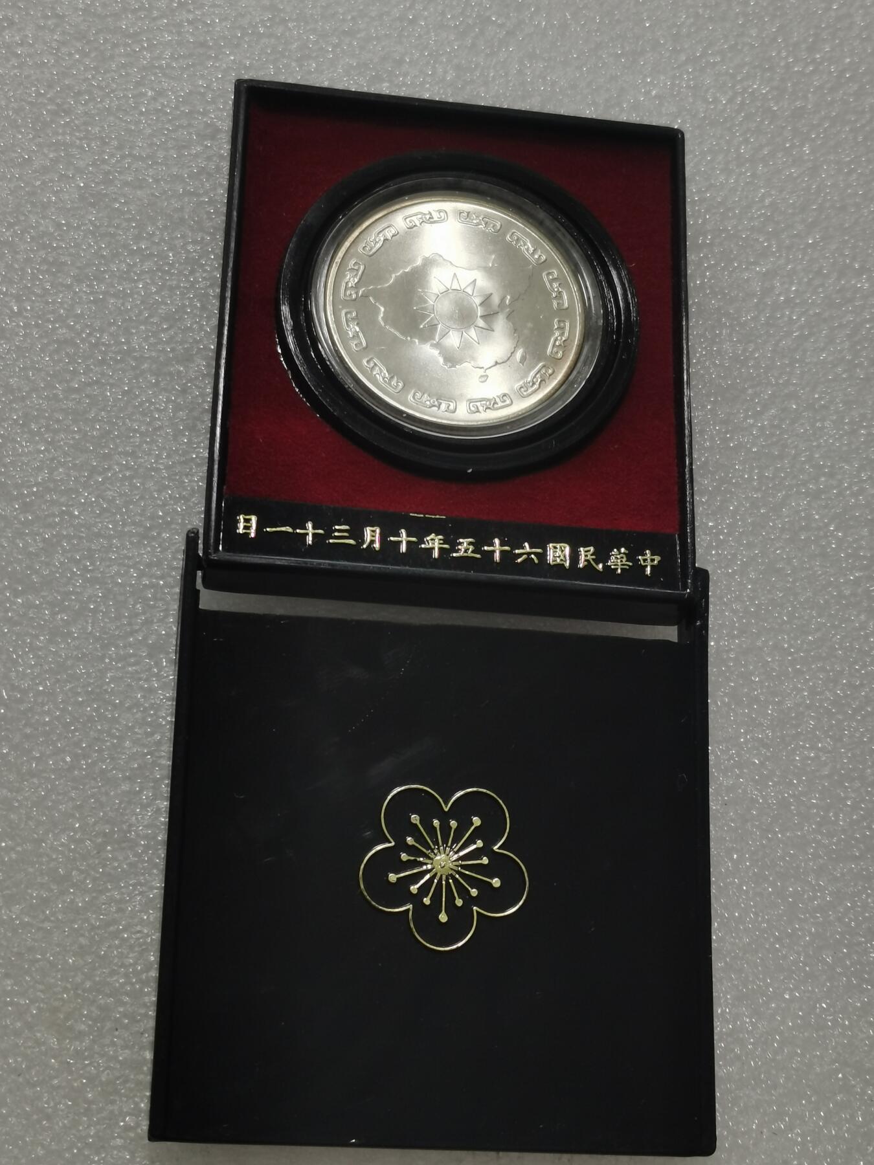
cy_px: 582
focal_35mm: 60
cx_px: 437
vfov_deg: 32.2
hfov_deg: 24.4
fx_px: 2020
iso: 50
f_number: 1.8
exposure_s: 1/147
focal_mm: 5.58
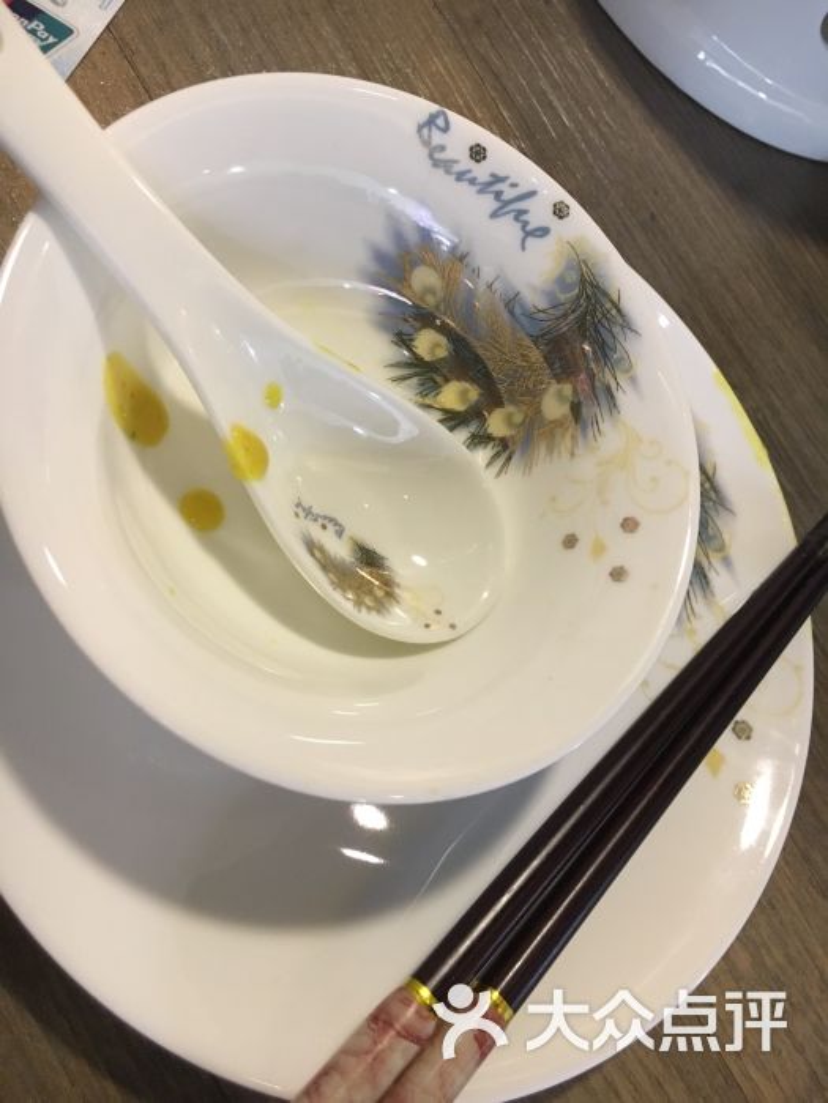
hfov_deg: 48.2
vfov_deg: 61.7
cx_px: 414
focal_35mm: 29
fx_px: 925
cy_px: 552
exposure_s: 1/33
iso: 250
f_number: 2.2
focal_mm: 4.15
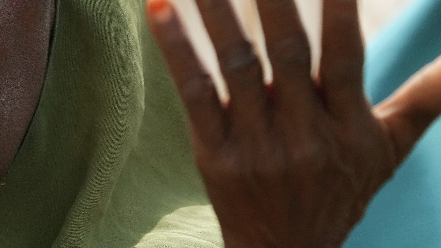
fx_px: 9496
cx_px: -26
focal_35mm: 812
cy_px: 209
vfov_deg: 1.5
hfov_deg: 2.7
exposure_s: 1/2500
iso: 800
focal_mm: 200
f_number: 4.5
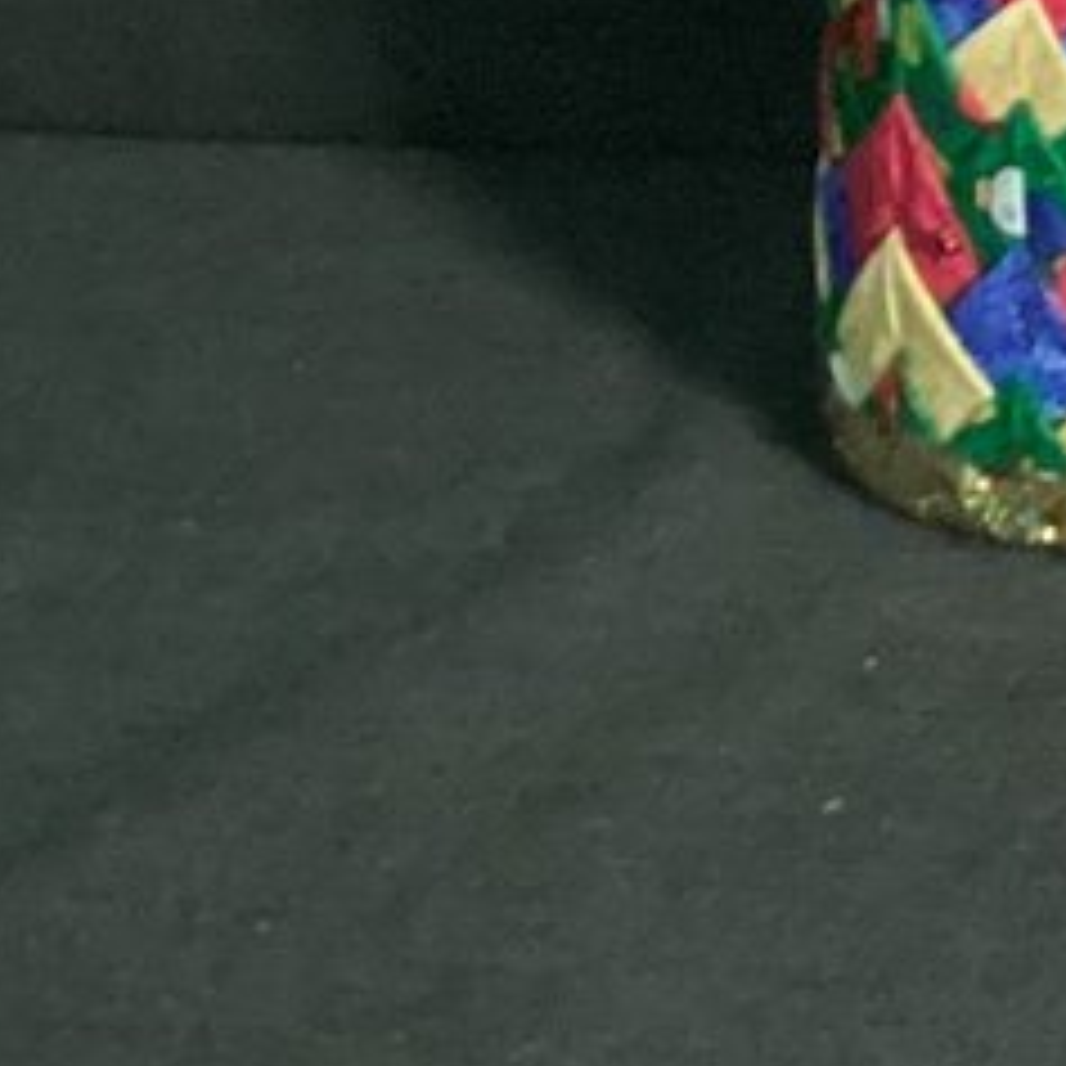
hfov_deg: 8.3
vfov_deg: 9.5
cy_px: -807
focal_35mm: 175
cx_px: 3331
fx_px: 6097
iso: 320
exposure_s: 1/60
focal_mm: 3.3
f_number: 2.4
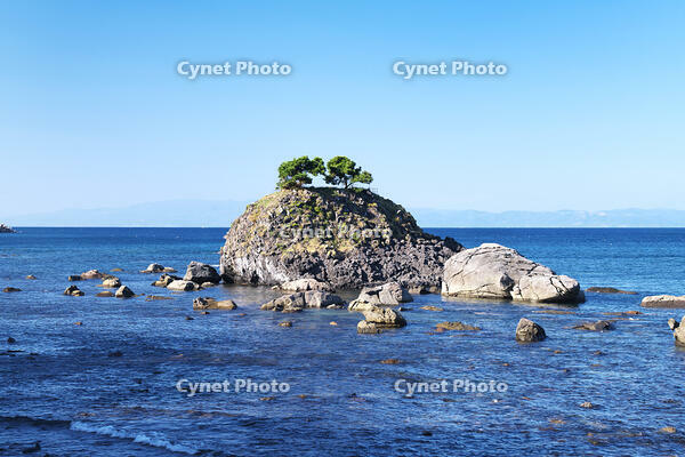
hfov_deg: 27.0
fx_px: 1427
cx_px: 342
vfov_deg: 18.2
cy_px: 228
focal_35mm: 75
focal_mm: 75
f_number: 10
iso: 100
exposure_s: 1/30
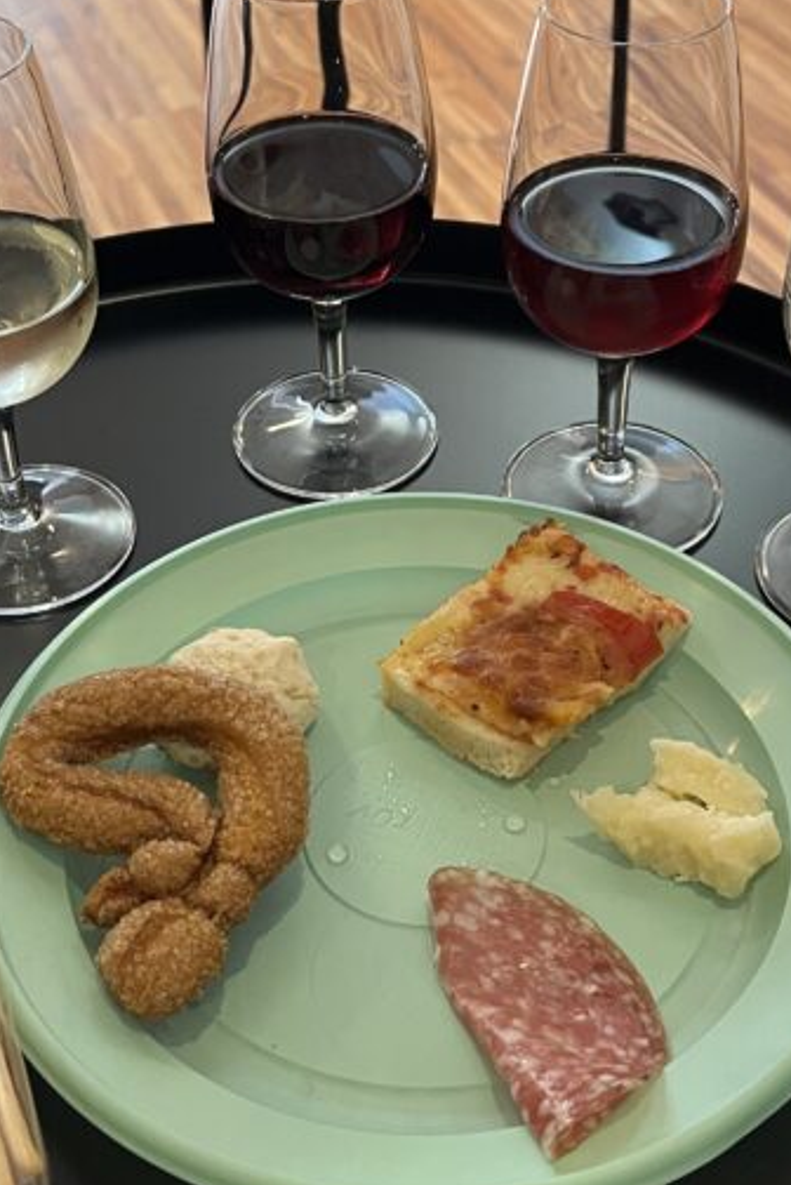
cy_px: 459
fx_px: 1810
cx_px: 363
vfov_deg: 36.1
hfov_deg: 24.6
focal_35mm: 55
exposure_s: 1/50
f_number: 1.5
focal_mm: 5.7
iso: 400
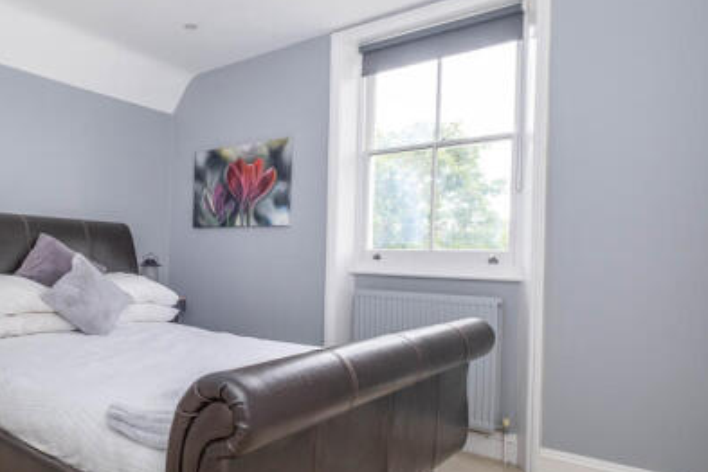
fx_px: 492
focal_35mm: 25
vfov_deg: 51.2
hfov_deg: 68.0
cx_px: 199
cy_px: 257
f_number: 6.4
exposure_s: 1/25
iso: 500
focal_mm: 10
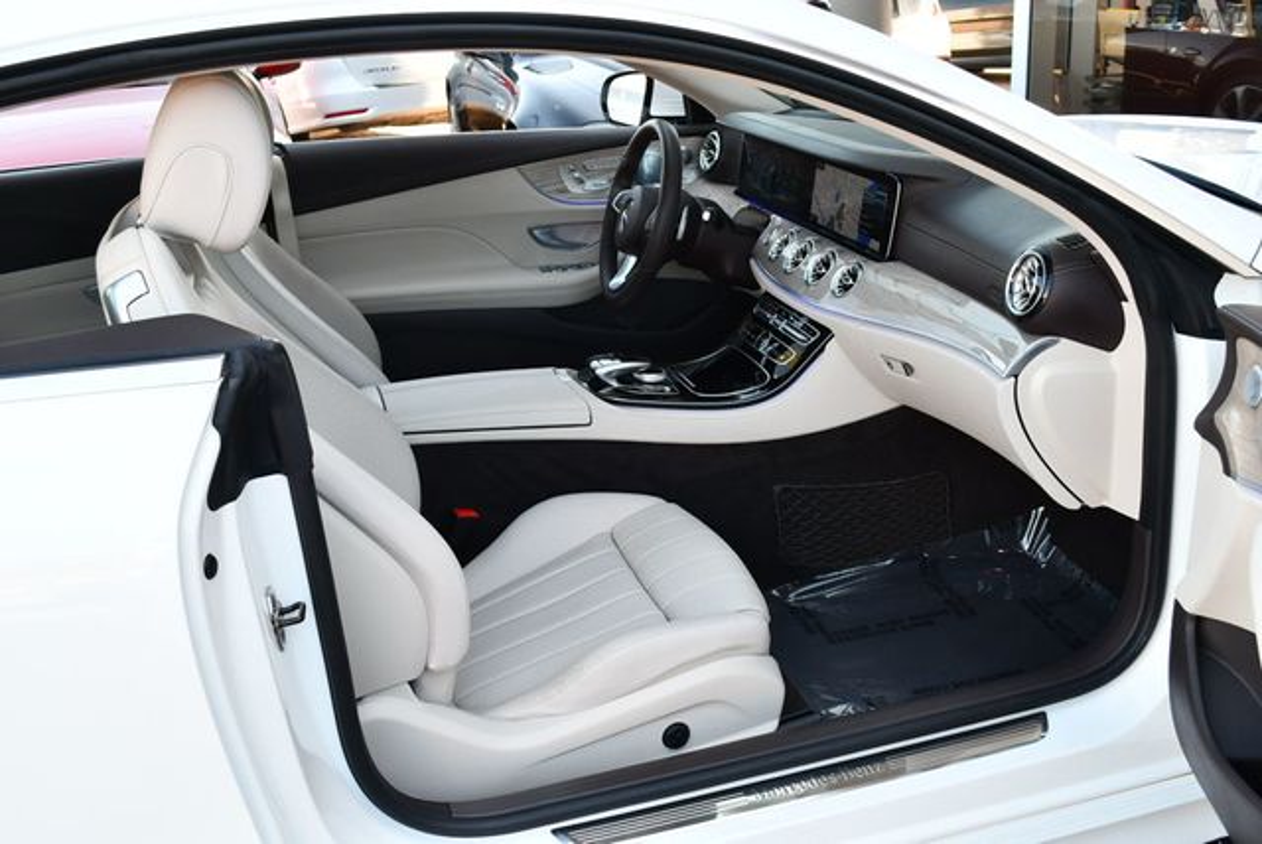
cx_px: 631
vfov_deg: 36.9
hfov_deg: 53.1
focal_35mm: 36
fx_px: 1263
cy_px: 422
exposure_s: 1/250
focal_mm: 18
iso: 400
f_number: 4.5
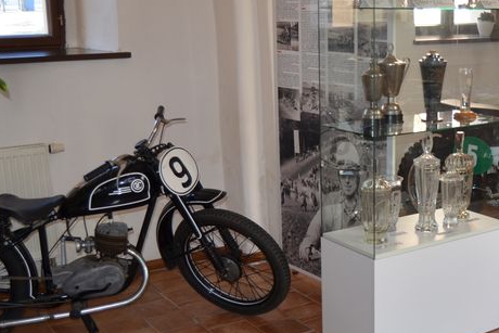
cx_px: 401
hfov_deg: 36.2
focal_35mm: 53
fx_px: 735
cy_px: 167
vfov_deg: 25.5
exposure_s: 1/125
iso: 280
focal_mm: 18
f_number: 3.5
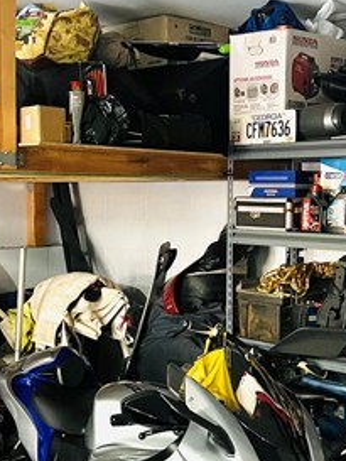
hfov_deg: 24.0
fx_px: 812
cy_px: 250
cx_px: 189
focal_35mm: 61
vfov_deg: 31.7
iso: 640
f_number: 1.5
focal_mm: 5.7
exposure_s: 1/30
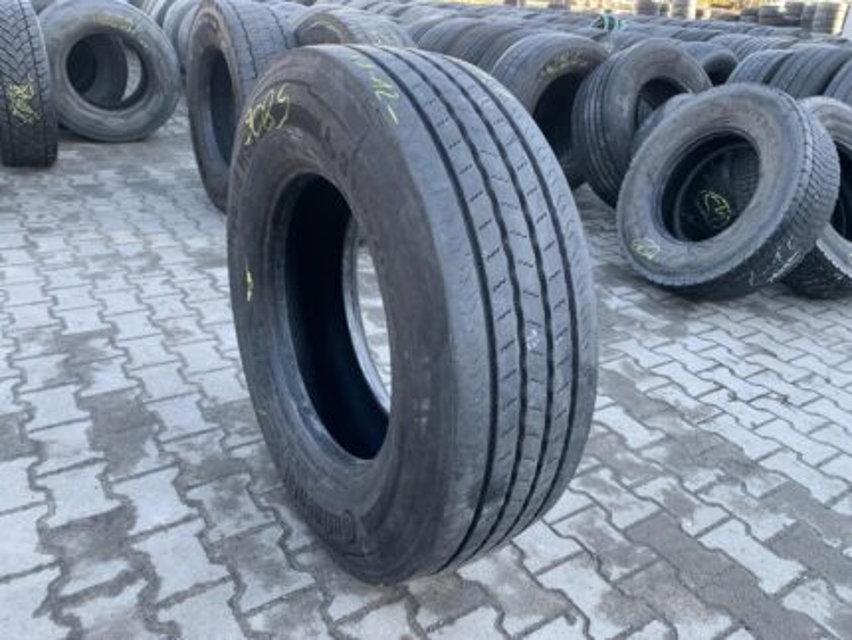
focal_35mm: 26
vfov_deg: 53.1
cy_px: 320
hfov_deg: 67.3
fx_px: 640
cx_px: 426
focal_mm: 4.25
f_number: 1.8
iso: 64
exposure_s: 1/121
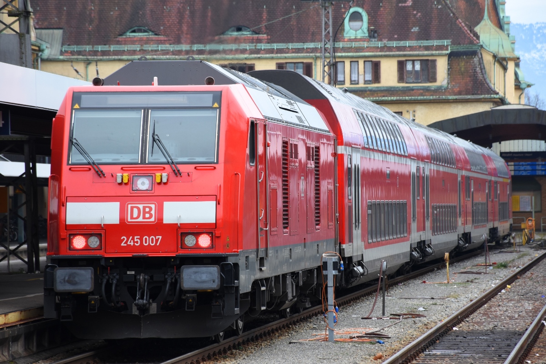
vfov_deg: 6.5
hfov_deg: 9.8
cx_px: 273
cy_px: 182
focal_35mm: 210
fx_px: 3185
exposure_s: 1/50
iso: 250
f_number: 7.1
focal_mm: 140
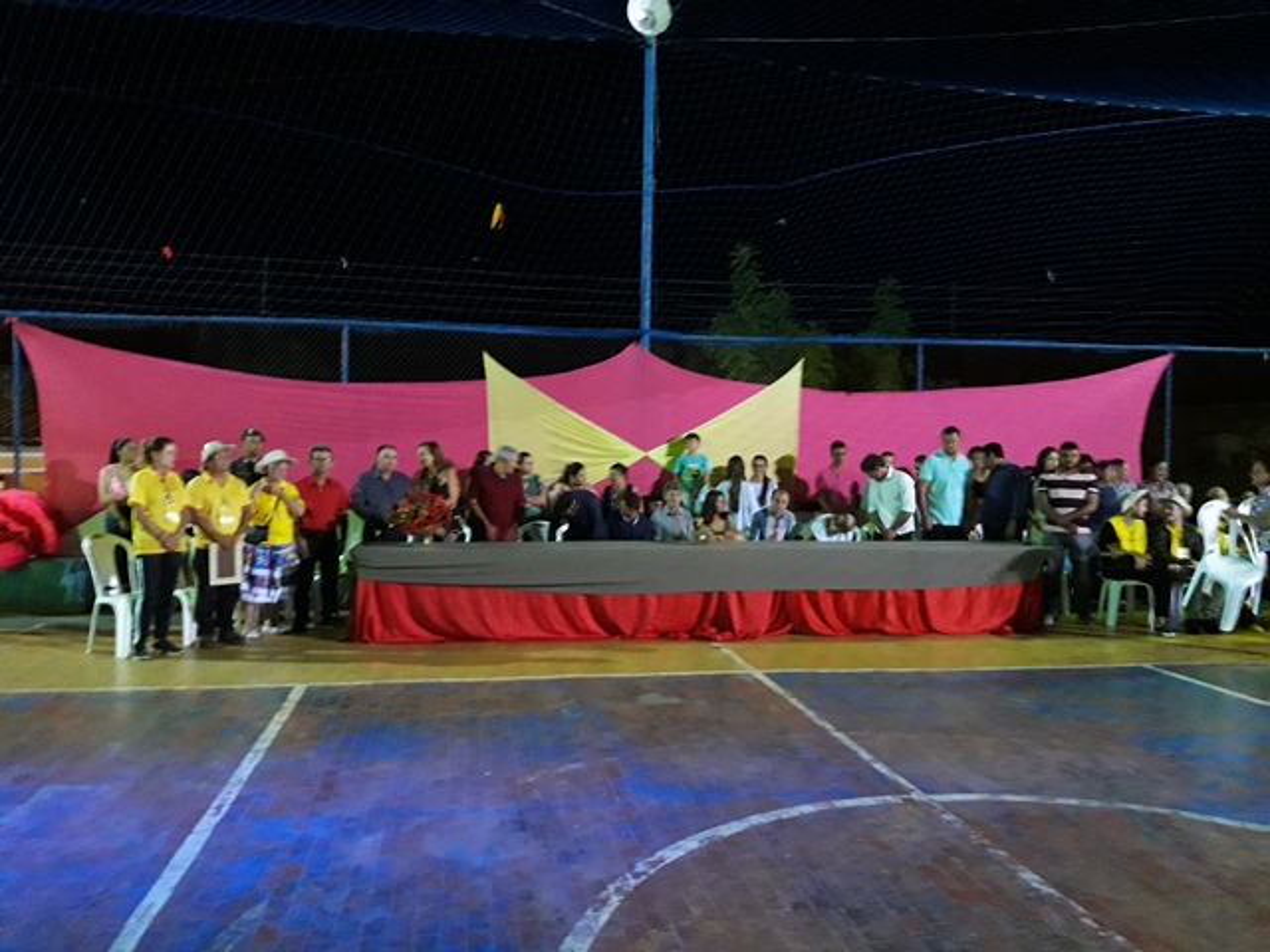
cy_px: 476
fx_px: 1027
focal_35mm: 28
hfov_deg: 63.4
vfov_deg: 49.7
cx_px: 635
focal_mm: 3.7
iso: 800
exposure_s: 1/10
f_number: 1.9
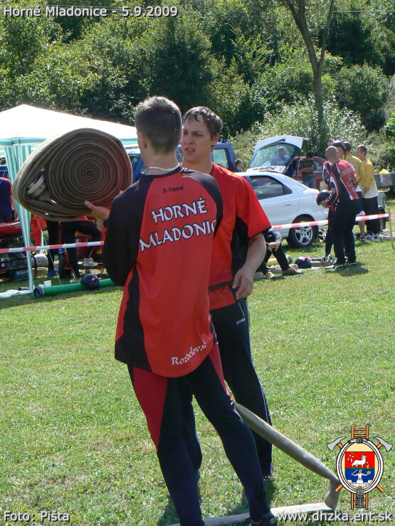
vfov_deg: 32.2
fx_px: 913
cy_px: 263
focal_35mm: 60
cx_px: 198
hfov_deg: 24.4
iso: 80
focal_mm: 10.1
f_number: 5.6
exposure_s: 1/320
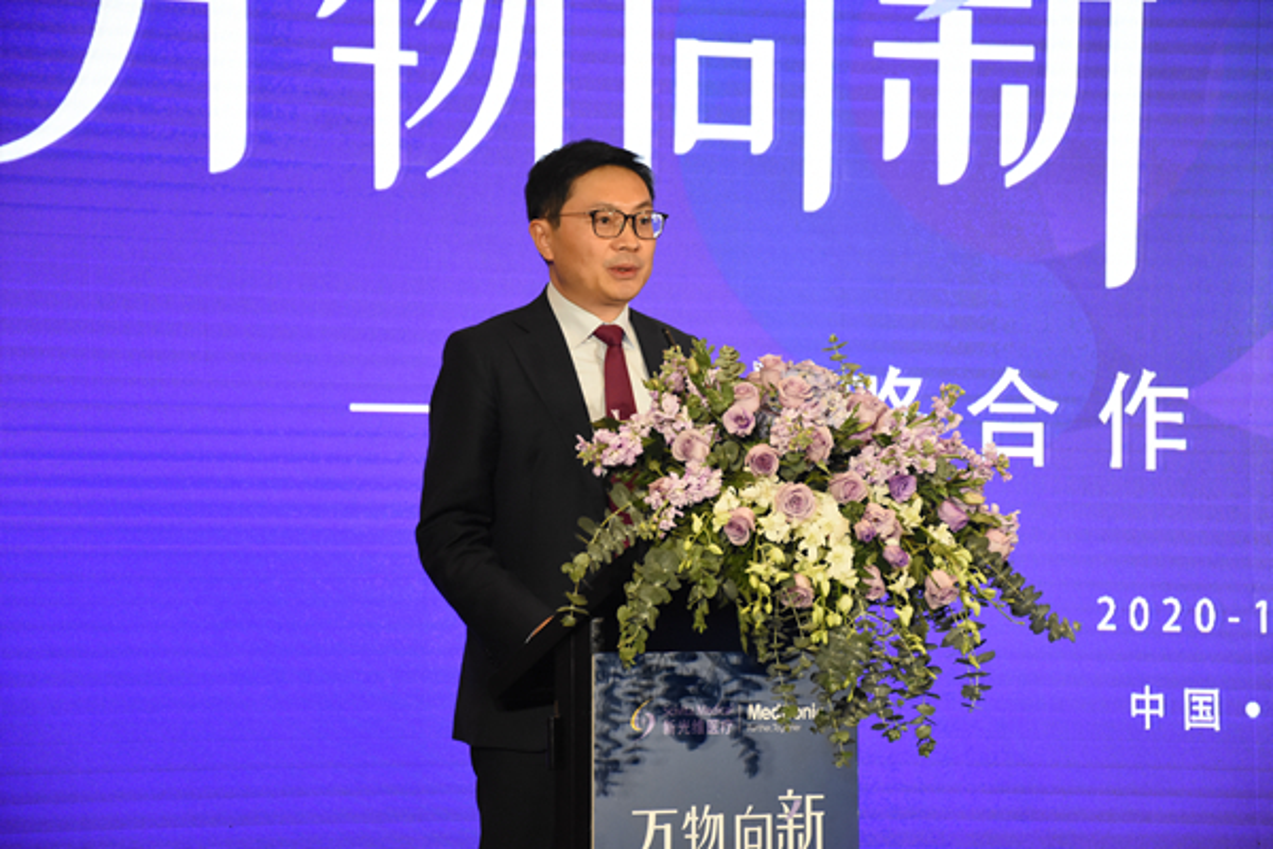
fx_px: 3978
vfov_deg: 12.2
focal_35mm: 112
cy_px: 424
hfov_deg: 18.2
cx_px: 636
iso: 2500
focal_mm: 75
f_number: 5
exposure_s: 1/200
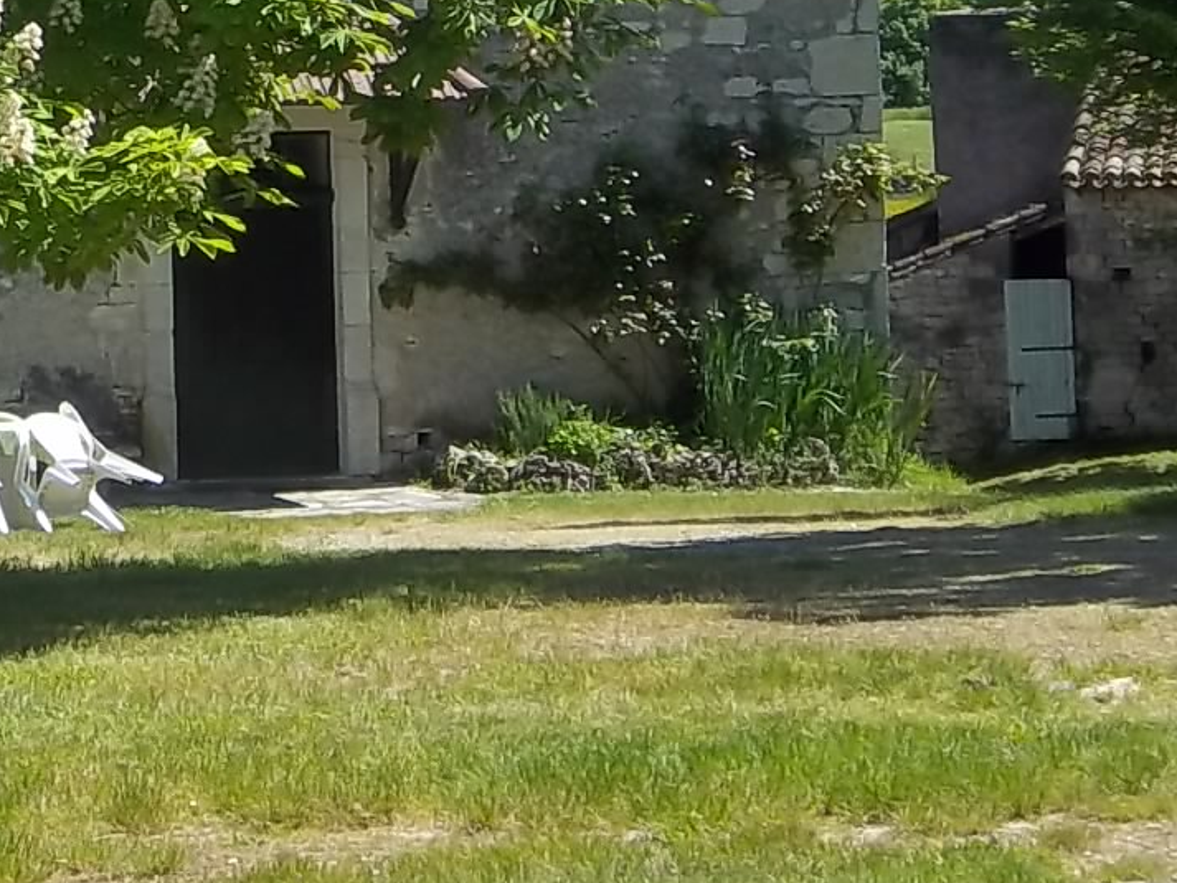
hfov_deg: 14.2
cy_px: -340
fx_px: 4591
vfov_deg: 10.7
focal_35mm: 135
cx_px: -193
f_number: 4.58
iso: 64
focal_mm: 8.3
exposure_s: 1/320
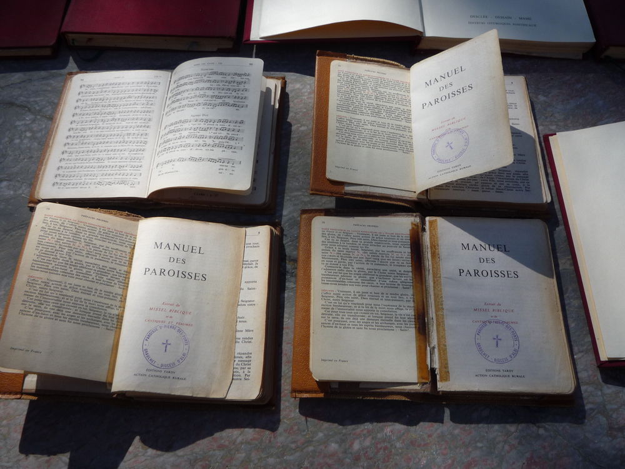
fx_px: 542
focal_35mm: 30
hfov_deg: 60.0
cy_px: 234
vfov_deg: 46.8
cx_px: 312
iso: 100
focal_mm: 5.2
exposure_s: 1/500
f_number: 5.6
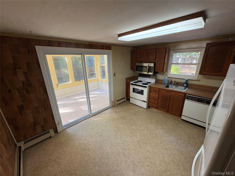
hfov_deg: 102.1
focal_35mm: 14
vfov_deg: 85.7
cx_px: 118
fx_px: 95
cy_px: 88
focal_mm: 2.22
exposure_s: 1/60
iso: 200
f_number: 2.2
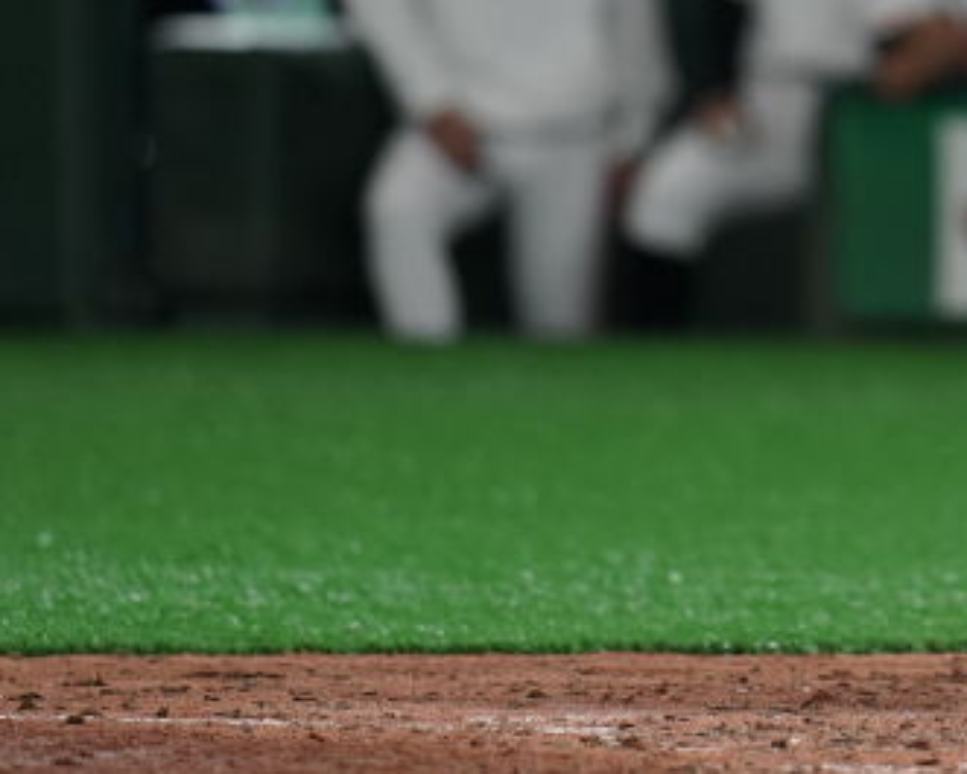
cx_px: 1332
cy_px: -60
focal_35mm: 1160
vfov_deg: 1.3
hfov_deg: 1.7
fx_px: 33208
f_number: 2.8
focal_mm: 400
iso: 2000
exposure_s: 1/1600
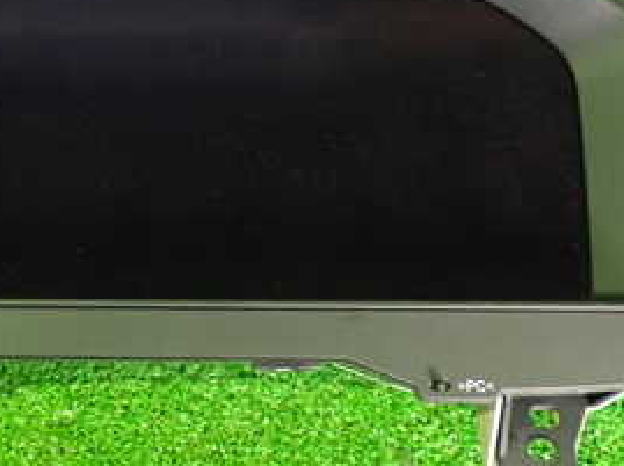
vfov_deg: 21.8
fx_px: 1206
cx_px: 104
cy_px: 153
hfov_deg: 28.3
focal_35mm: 67
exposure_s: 1/20
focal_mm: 5.4
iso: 800
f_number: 2.3
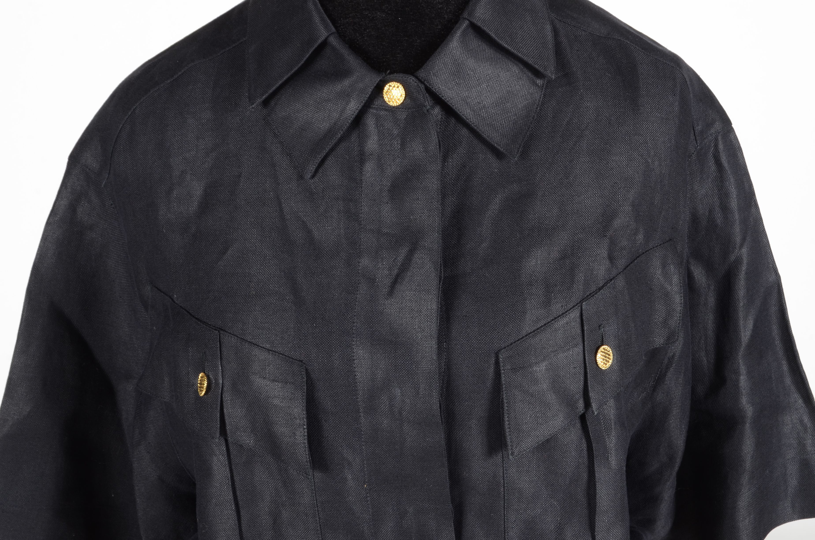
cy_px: 270
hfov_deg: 33.5
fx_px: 1356
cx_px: 408
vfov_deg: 22.5
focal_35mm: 60
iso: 200
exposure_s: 1/125
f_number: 13
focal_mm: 40
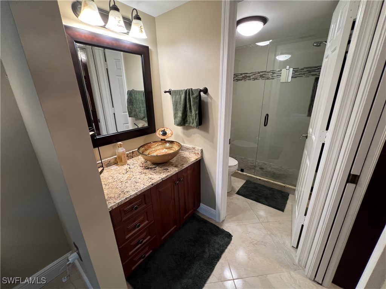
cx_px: 193
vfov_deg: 89.9
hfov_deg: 106.2
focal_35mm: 13
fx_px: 145
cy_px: 144
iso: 200
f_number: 1.8
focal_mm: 1.57
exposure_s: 1/60
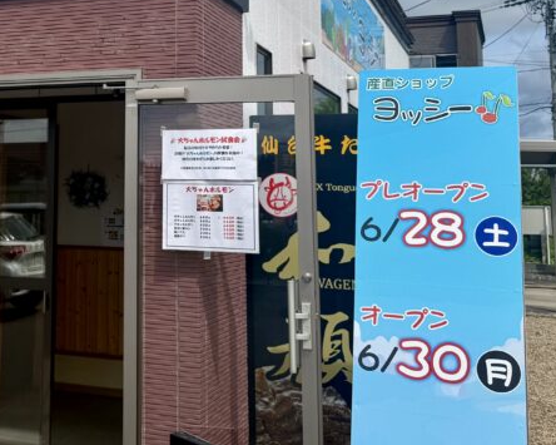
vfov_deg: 27.3
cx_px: 70
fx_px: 888
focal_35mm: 54
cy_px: 64
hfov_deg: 33.2
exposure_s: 1/6173
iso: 80
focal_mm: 6.76
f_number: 1.78
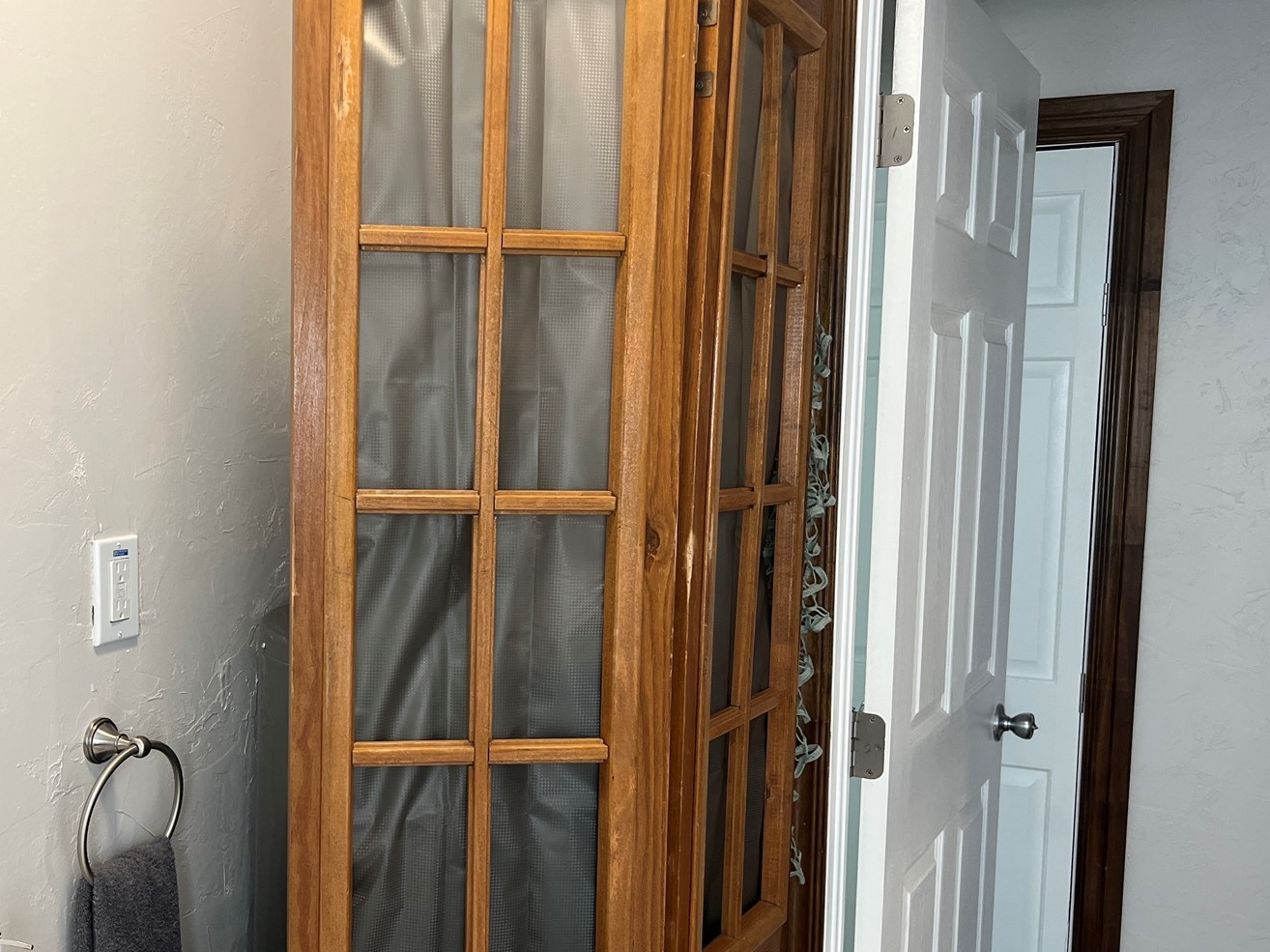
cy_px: 563
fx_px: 1394
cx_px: 408
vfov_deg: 37.6
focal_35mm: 38
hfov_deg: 48.0
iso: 125
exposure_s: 1/120
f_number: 1.5
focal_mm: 5.7
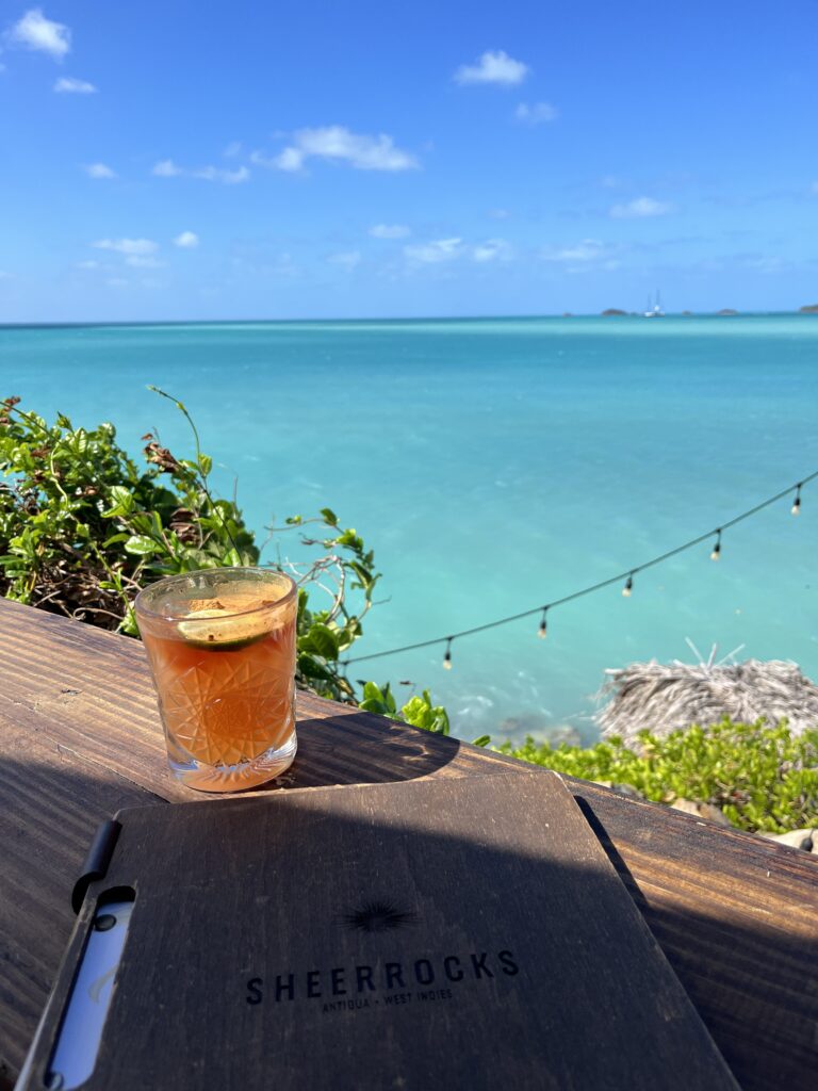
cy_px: 546
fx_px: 819
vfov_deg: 67.3
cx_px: 409
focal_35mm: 26
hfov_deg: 53.1
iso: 50
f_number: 1.6
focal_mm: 5.1
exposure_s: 1/4016
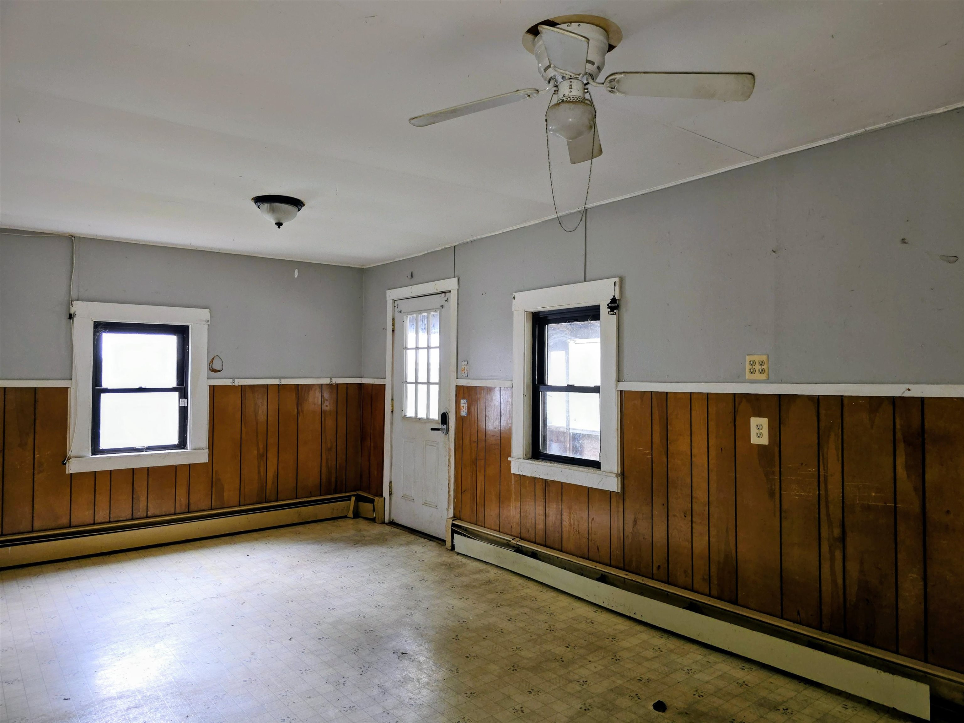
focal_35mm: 23
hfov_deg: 73.9
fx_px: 640
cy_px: 362
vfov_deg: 58.9
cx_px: 482
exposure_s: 1/30
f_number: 1.7
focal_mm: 6.3
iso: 100
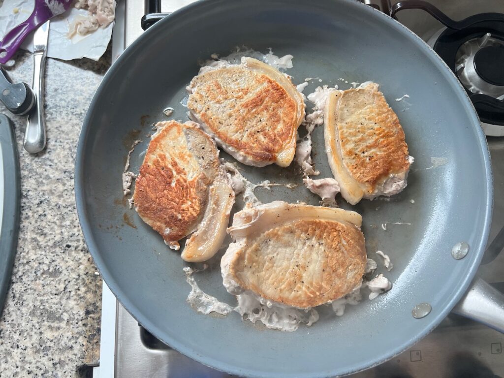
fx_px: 379
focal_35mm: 26
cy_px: 189
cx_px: 252
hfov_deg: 67.3
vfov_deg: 53.1
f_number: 1.5
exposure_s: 1/121
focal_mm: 5.7
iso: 125
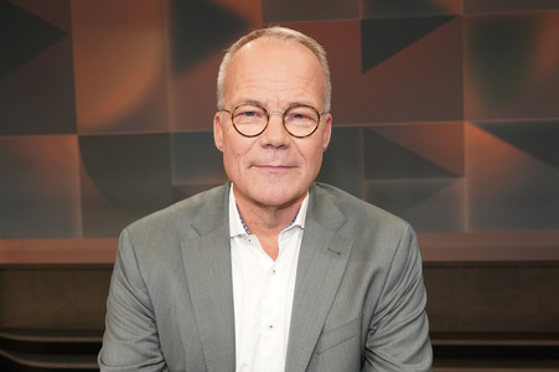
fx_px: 497
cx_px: 280
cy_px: 186
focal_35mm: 32
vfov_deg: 41.1
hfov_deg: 58.8
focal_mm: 32
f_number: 5.6
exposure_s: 1/125
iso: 2000
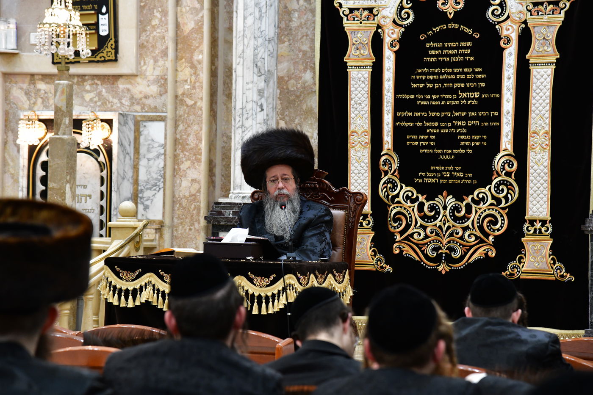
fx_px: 1976
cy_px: 198
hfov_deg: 17.1
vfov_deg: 11.4
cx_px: 296
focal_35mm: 120
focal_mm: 120
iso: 2500
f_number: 5.6
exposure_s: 1/100
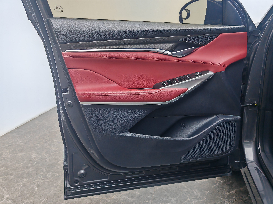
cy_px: 102
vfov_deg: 51.4
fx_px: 213
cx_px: 136
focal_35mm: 27
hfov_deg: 65.3
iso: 100
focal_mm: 7.62
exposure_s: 1/100
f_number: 1.6
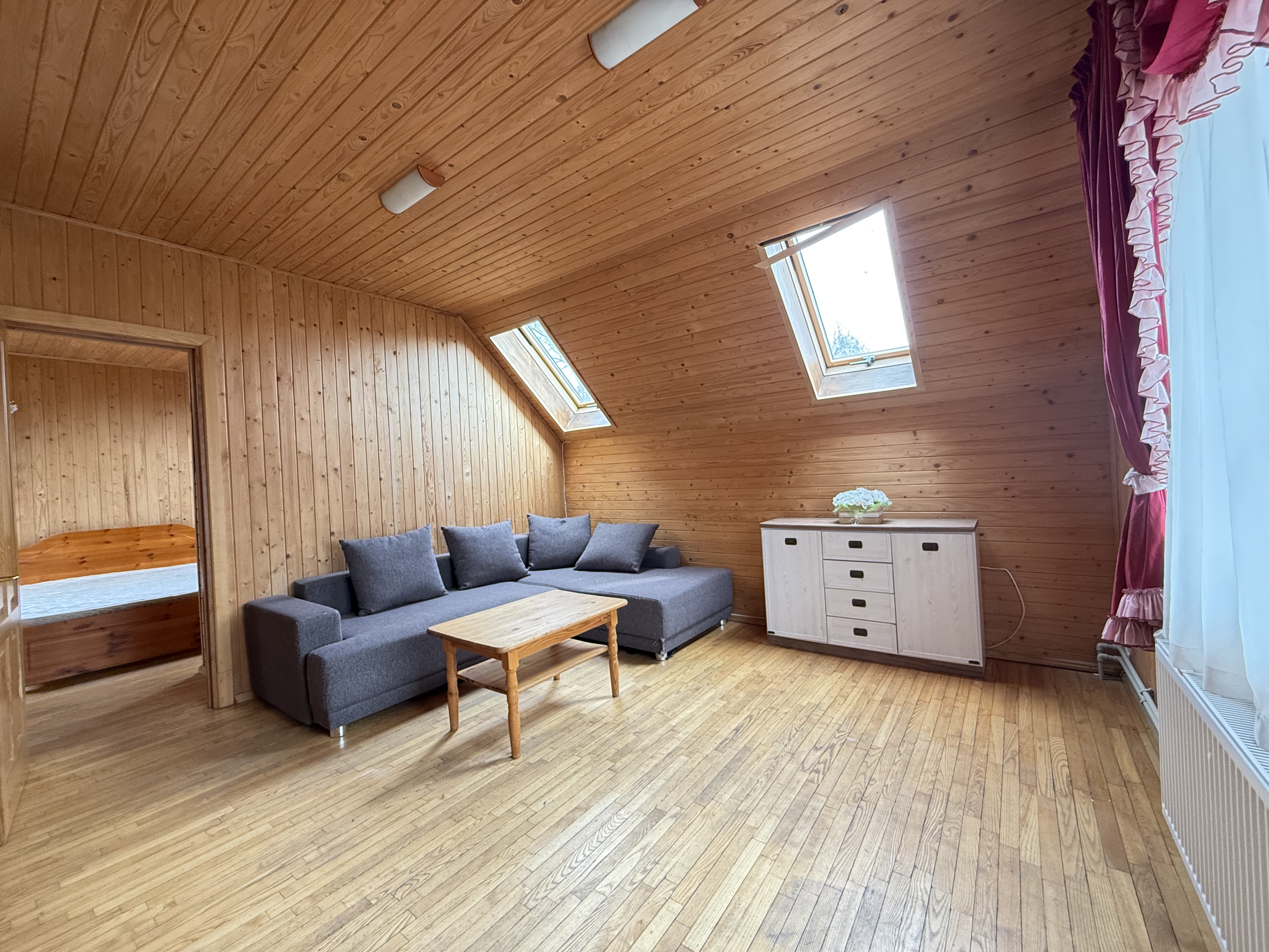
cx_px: 634
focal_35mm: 14
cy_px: 476
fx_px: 513
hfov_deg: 102.1
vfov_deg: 85.7
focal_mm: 2.22
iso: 320
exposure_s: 1/99
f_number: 2.2
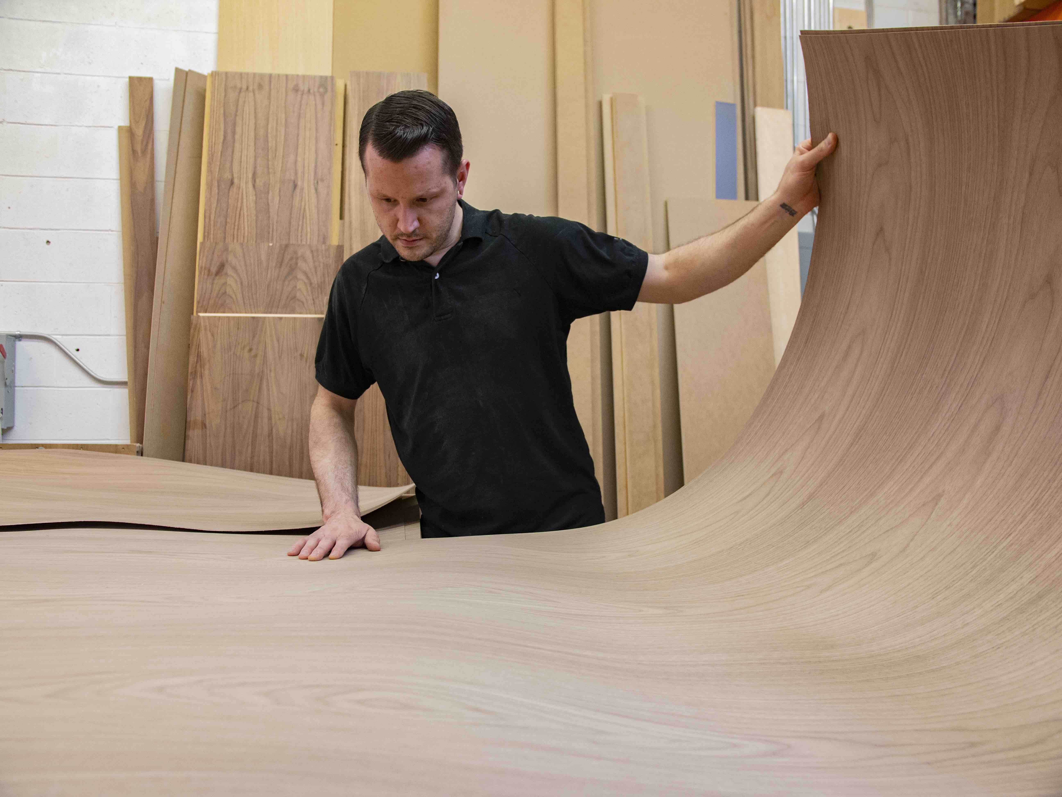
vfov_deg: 53.1
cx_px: 531
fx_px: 798
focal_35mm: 26
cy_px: 398
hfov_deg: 67.3
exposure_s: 1/50
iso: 1250
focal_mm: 13
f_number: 2.8
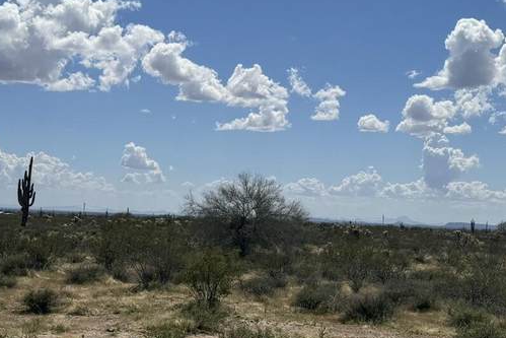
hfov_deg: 31.4
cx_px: 219
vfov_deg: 21.2
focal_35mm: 64
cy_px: 141
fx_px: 900
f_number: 1.78
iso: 80
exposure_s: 1/15152
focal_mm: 6.86
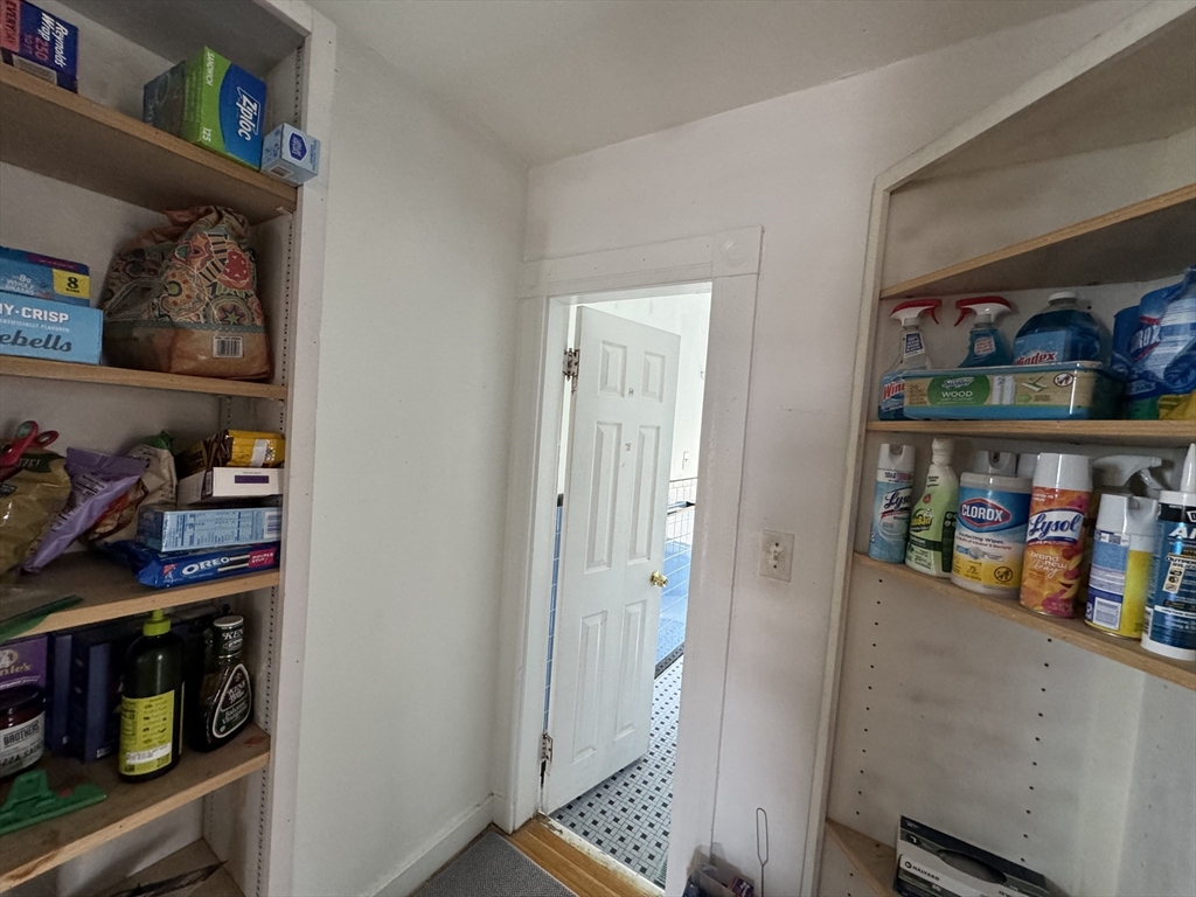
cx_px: 598
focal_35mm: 14
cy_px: 448
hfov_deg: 102.1
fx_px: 484
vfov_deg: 85.7
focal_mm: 2.22
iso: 320
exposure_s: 1/90
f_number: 2.2
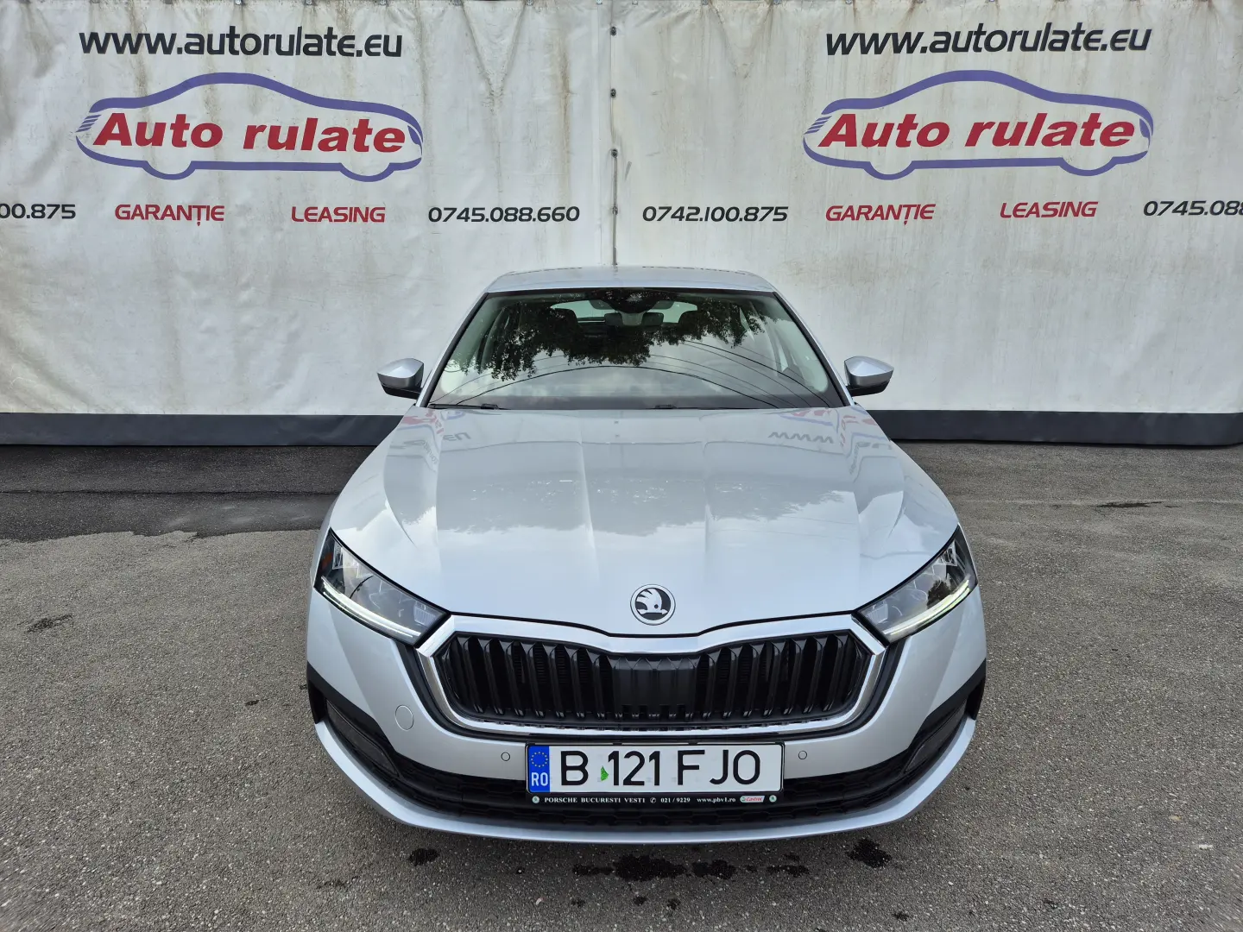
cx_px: 622
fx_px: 826
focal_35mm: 23
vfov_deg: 58.9
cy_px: 466
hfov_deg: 73.9
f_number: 1.8
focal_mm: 5.4
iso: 25
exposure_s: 1/824
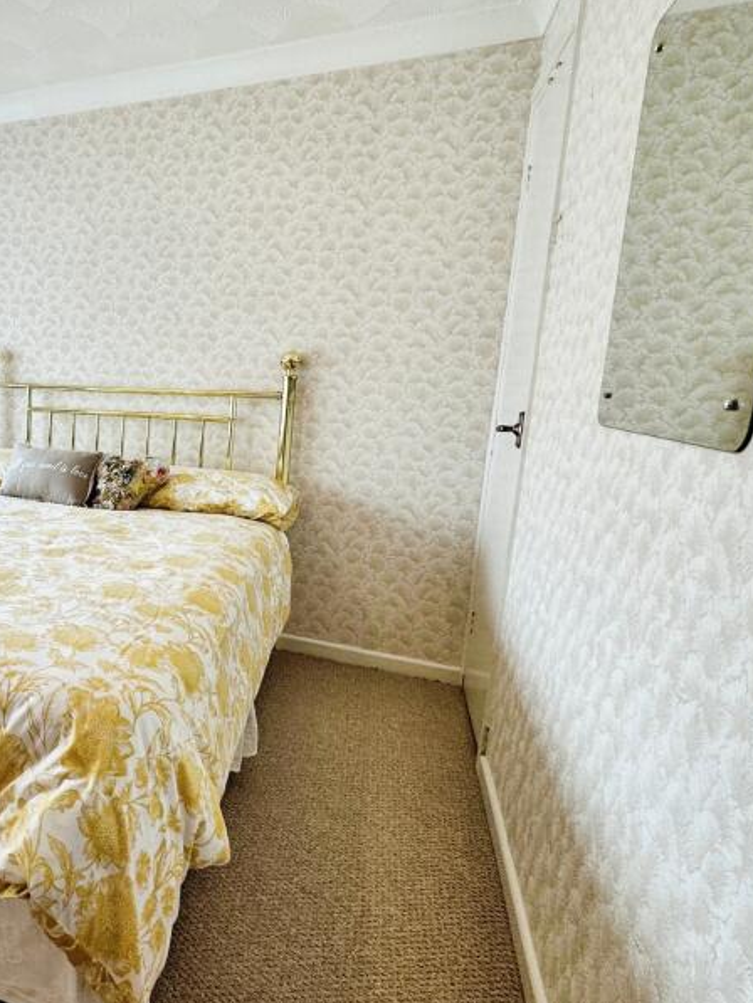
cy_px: 477
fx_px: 696
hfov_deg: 48.2
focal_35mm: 24
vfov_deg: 71.5
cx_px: 22
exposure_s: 1/100
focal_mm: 2.22
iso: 64
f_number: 2.2
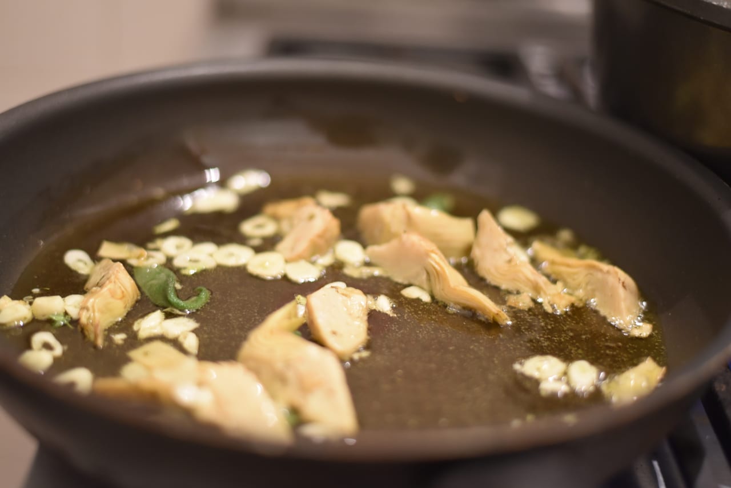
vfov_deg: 27.0
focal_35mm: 50
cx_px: 366
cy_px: 244
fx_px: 1015
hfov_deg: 39.6
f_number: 1.8
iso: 1600
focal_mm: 50
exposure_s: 1/60
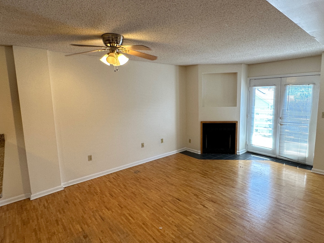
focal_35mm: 20
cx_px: 172
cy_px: 118
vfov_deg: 66.0
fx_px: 187
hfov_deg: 81.7
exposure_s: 1/120
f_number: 2.2
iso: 125
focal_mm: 2.22
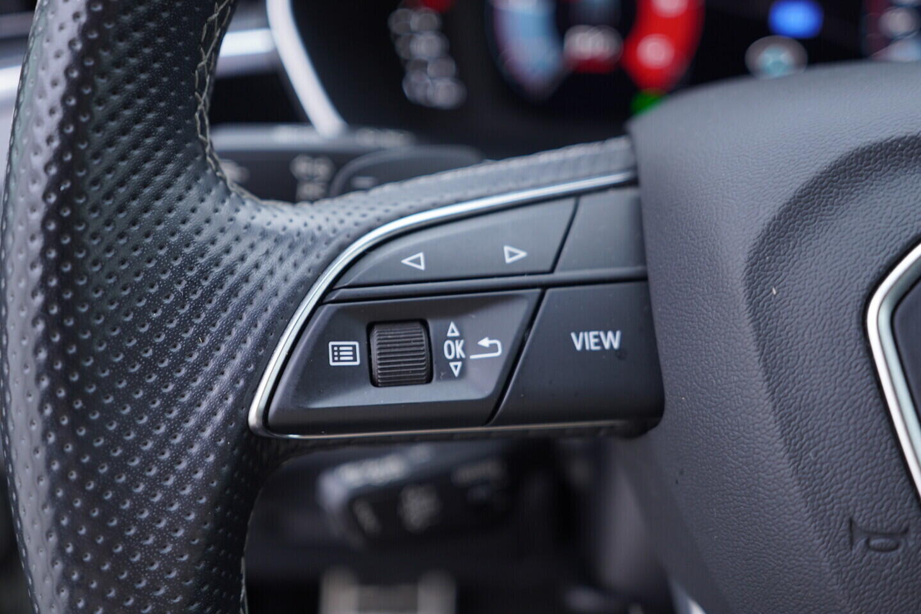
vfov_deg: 36.9
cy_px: 307
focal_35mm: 36
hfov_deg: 53.1
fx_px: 921
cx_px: 460
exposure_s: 1/40
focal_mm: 24
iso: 200
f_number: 2.8
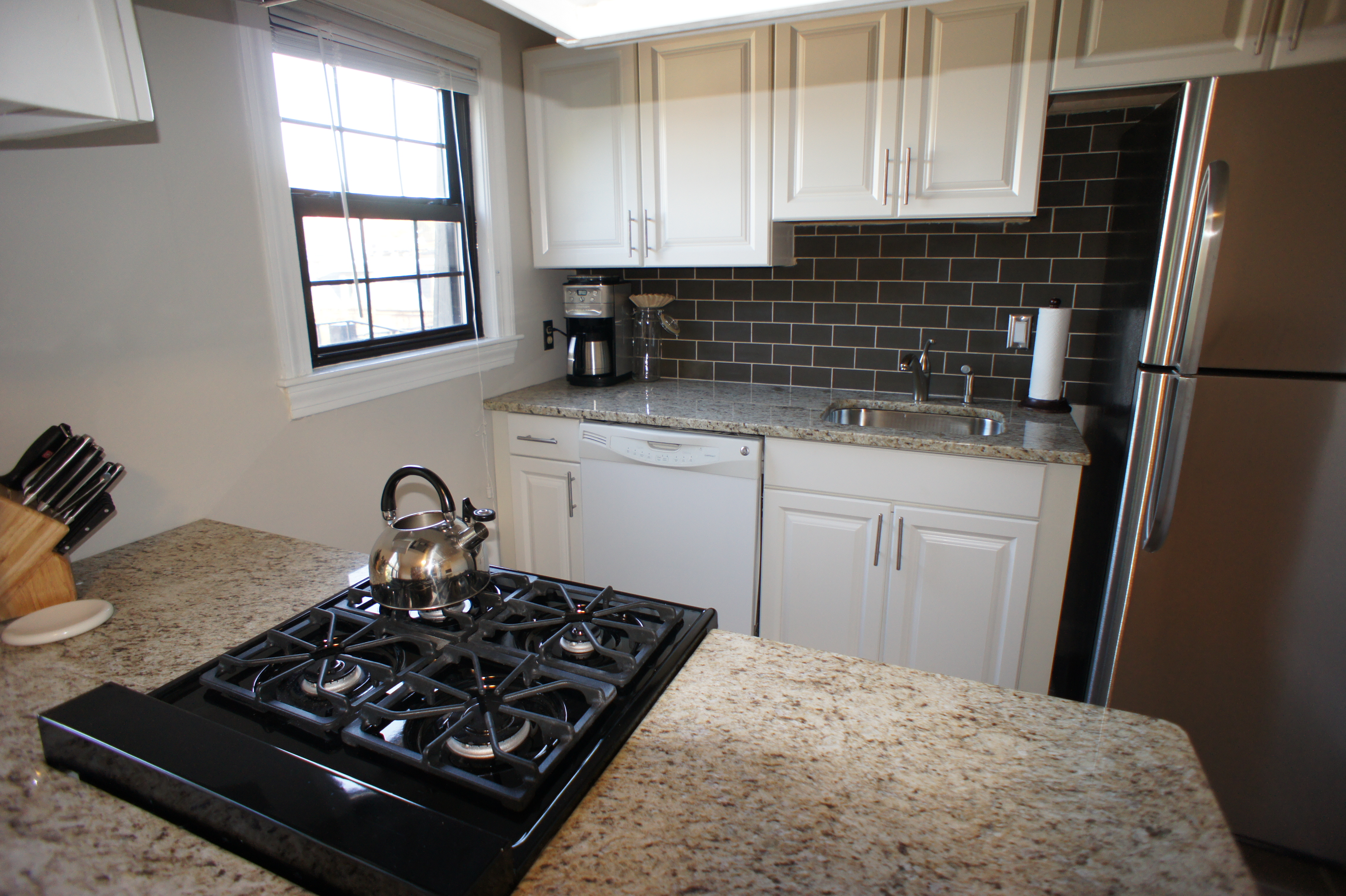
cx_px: 673
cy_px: 448
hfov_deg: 73.8
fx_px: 897
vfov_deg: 53.1
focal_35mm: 24
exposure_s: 1/60
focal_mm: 16
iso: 320
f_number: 2.8
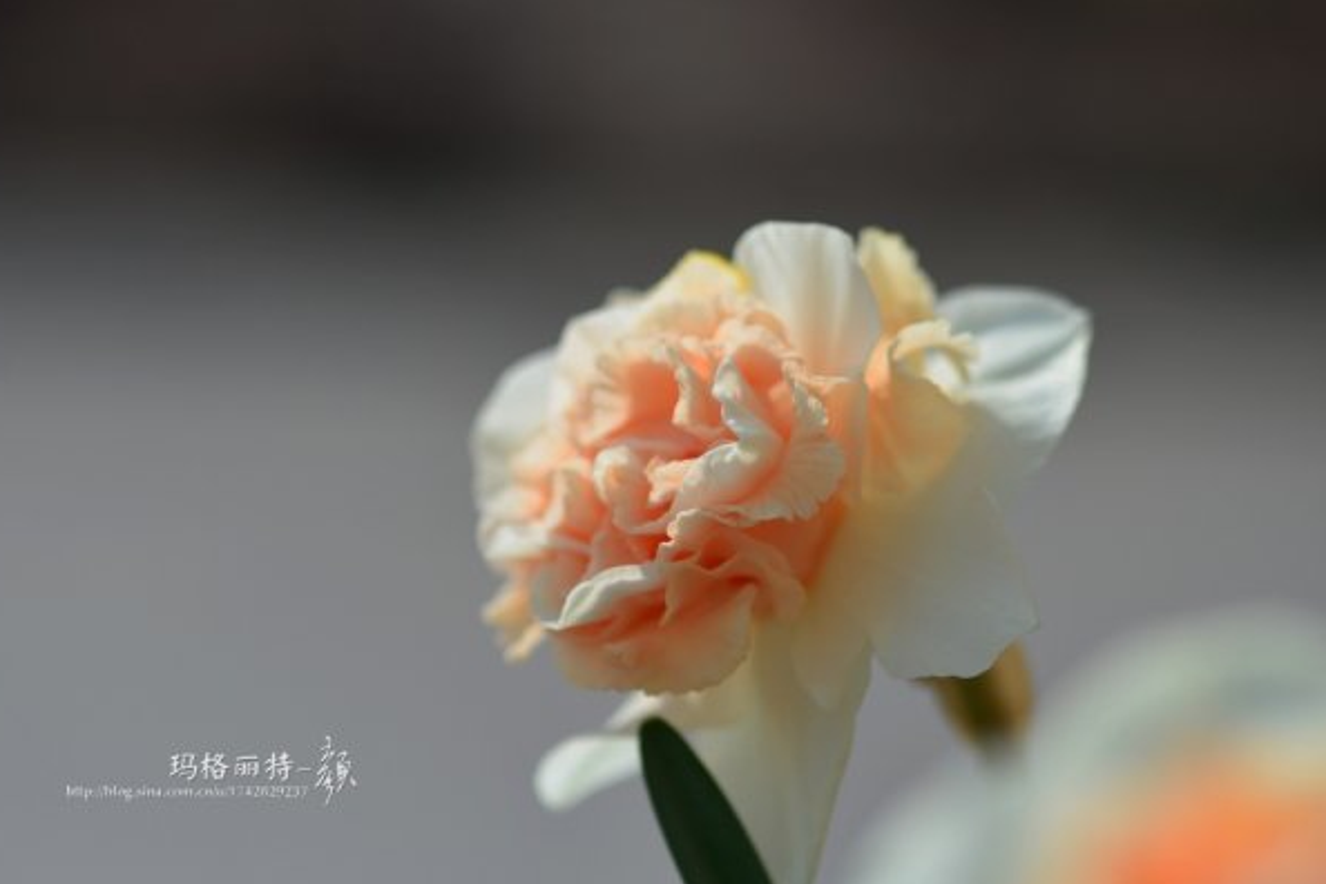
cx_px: 632
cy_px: 505
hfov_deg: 16.8
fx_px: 4493
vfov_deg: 11.2
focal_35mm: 122
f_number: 4
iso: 200
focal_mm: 105
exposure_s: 1/3200
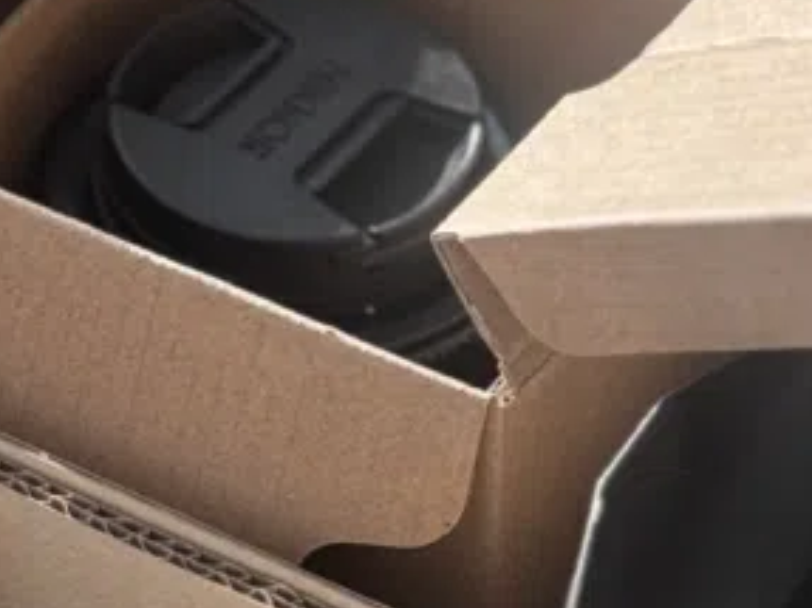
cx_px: 0
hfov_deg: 17.9
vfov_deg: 13.8
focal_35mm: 107
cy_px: 320
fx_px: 2509
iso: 64
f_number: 1.78
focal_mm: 6.76
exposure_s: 1/269
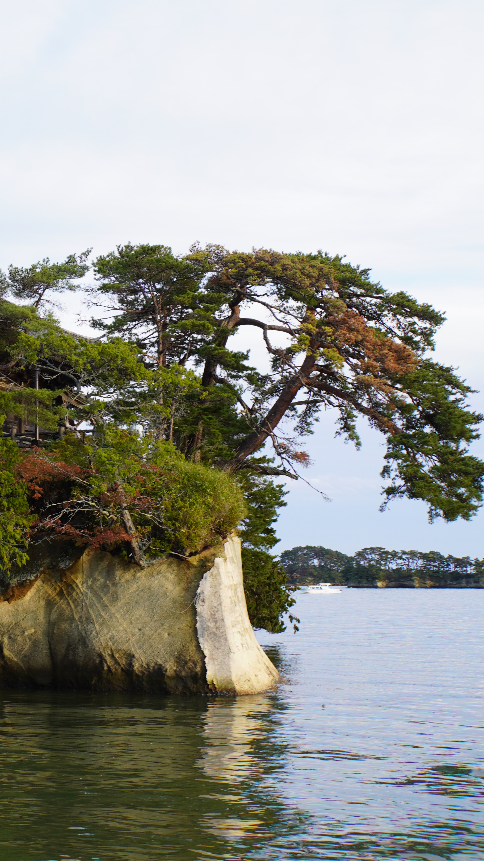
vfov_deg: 38.0
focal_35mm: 55
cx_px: -73
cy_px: 427
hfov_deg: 20.7
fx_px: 1250
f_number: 5.6
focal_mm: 23
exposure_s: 1/80
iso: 100
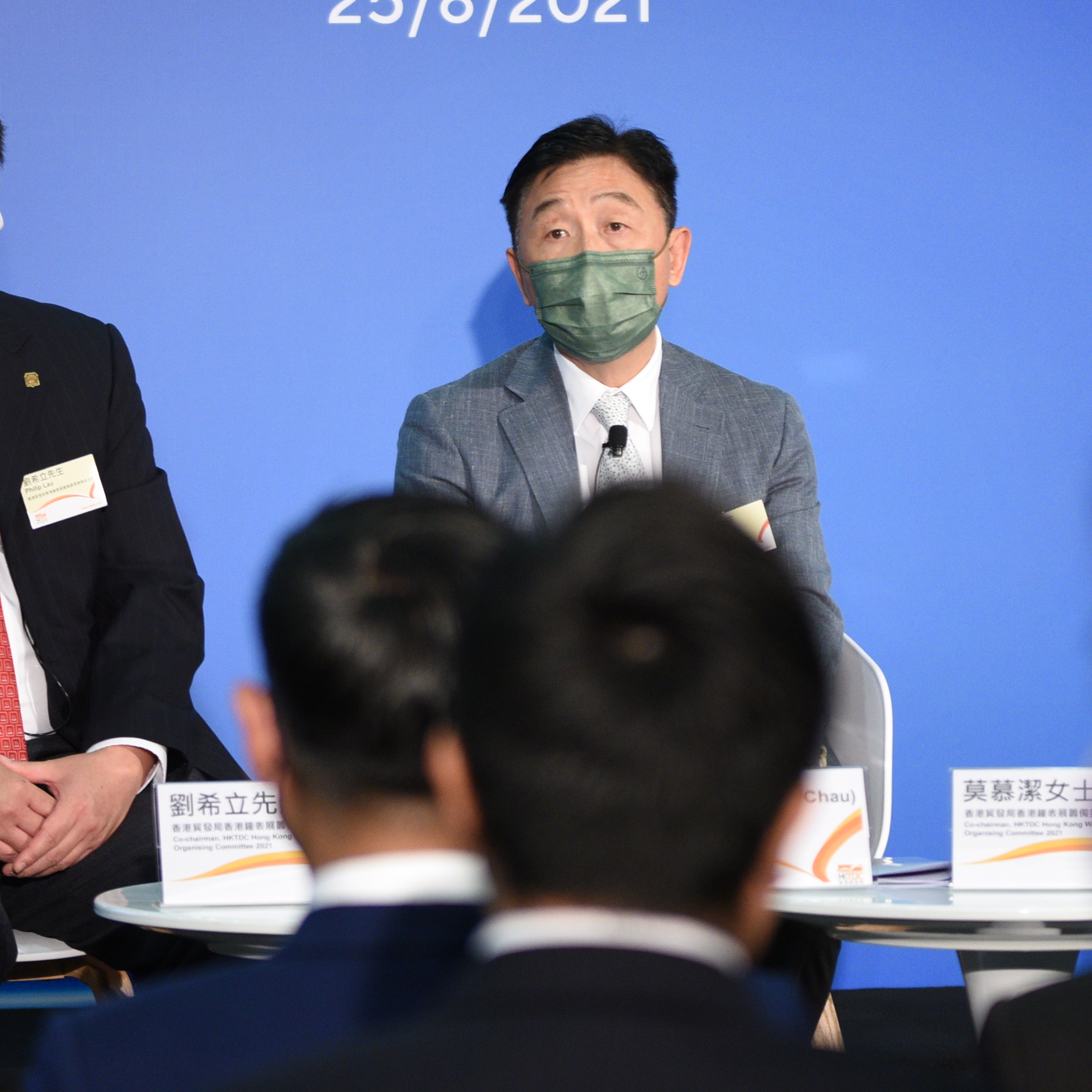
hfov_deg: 7.8
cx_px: 540
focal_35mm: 225
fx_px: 8030
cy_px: 331
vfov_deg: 7.8
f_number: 2.8
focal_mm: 95
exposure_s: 1/125
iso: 1250
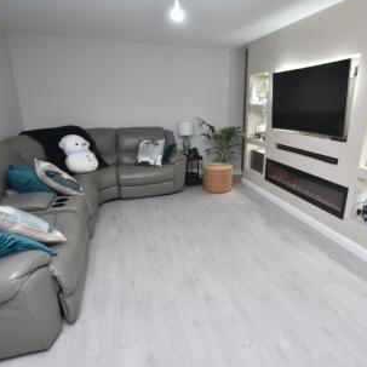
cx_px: 219
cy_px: 182
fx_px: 240
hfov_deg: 74.1
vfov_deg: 74.8
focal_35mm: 20
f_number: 3.5
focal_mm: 10
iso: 100
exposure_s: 1/20
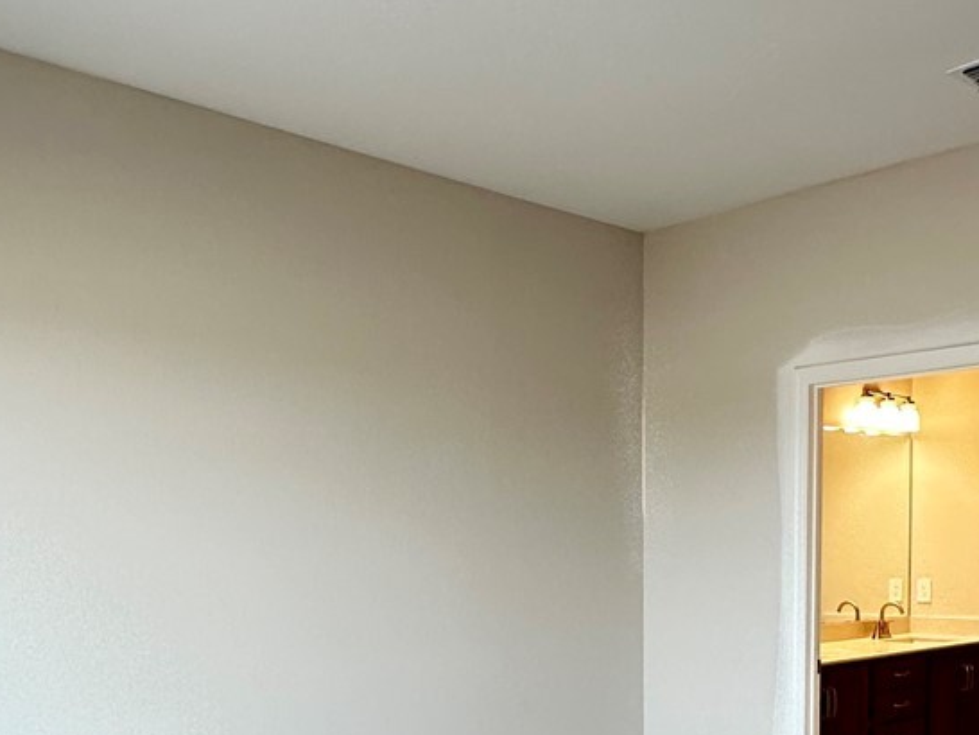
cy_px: 631
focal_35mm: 41
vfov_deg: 33.7
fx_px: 1160
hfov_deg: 45.7
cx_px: 466
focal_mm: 2.22
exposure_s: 1/120
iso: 200
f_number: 2.2
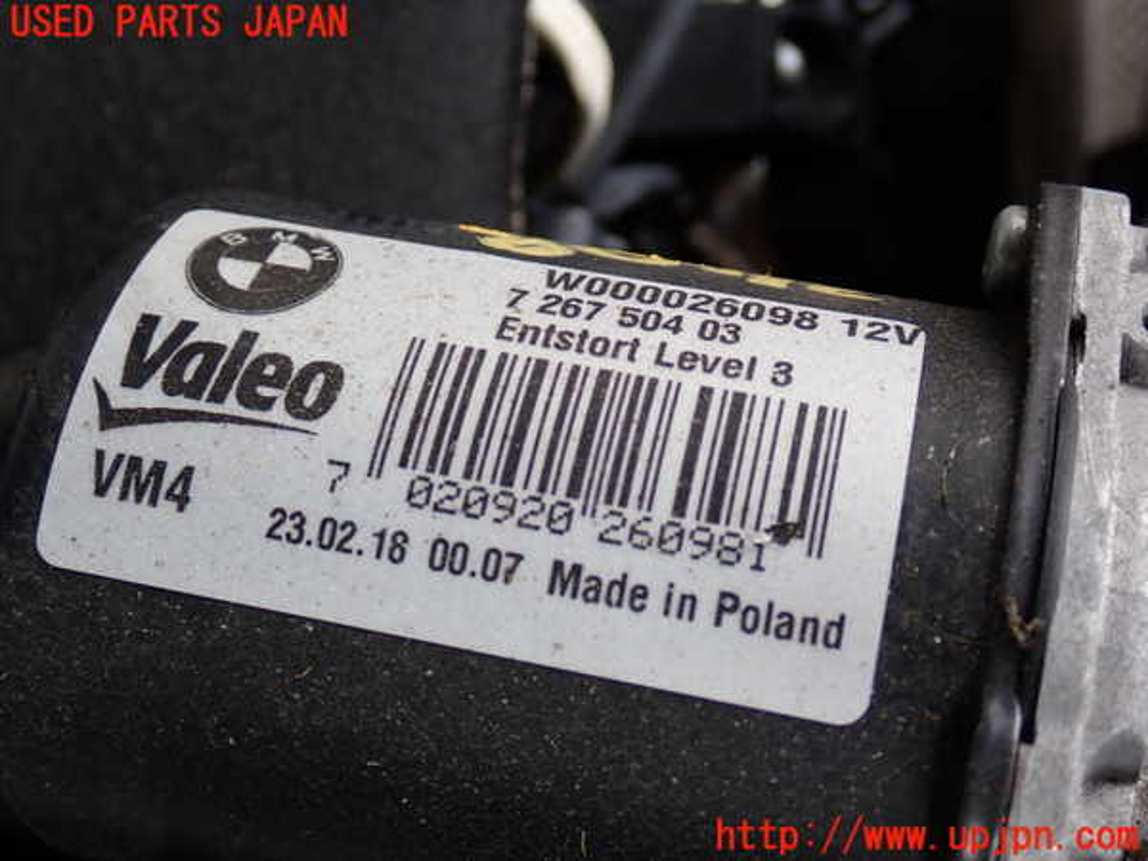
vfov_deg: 30.9
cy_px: 430
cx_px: 574
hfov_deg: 40.4
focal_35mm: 47
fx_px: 1559
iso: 200
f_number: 3.1
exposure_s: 1/80
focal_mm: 8.4
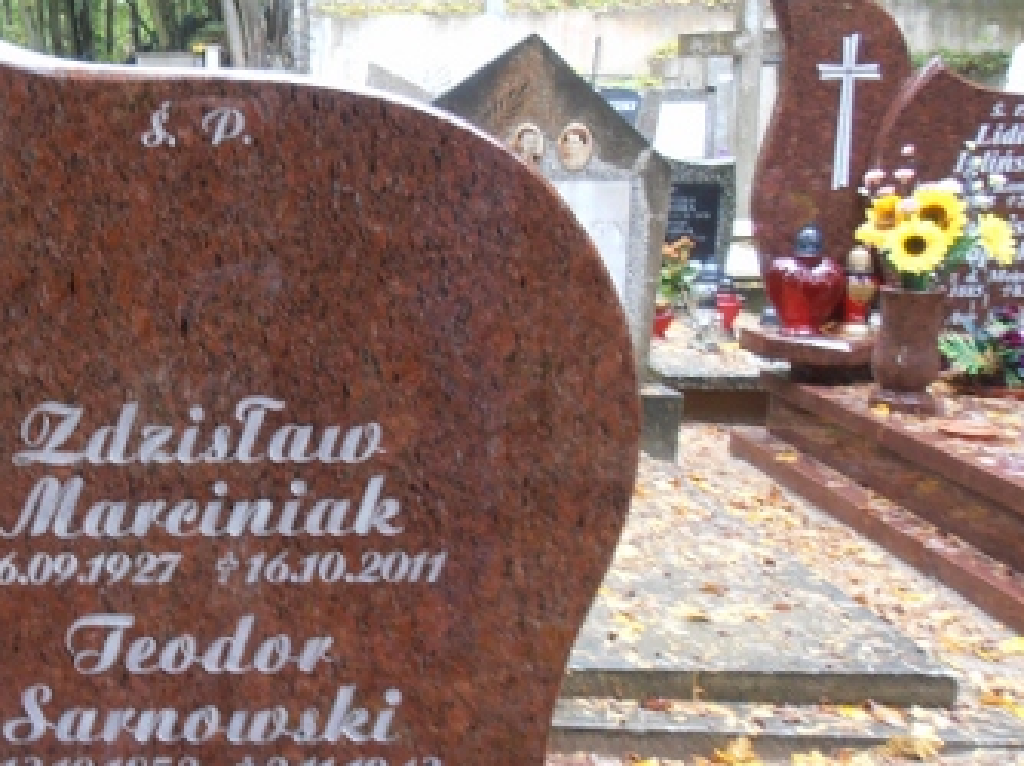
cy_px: 374
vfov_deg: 31.5
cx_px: 74
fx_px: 1360
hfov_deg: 38.0
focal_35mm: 46
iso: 125
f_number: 3
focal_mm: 4.2
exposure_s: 1/4
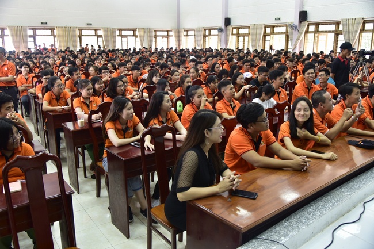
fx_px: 322
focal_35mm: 31
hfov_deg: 60.3
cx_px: 187
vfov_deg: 42.3
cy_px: 124
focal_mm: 31
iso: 800
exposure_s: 1/40
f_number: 4
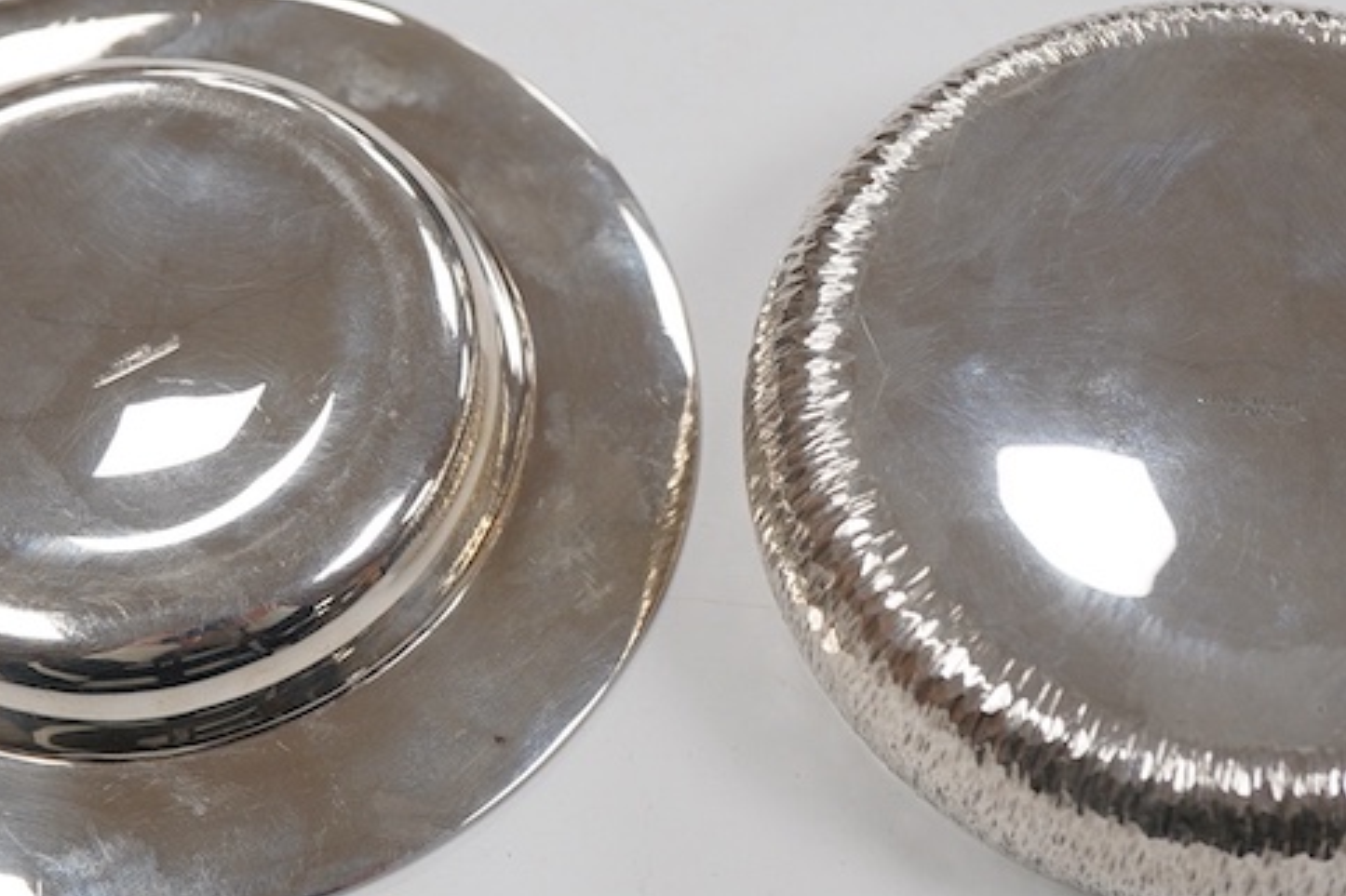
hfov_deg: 24.2
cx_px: 598
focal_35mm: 84
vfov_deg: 16.2
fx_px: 3139
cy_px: 396
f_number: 8
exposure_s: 1/125
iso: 500
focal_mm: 30
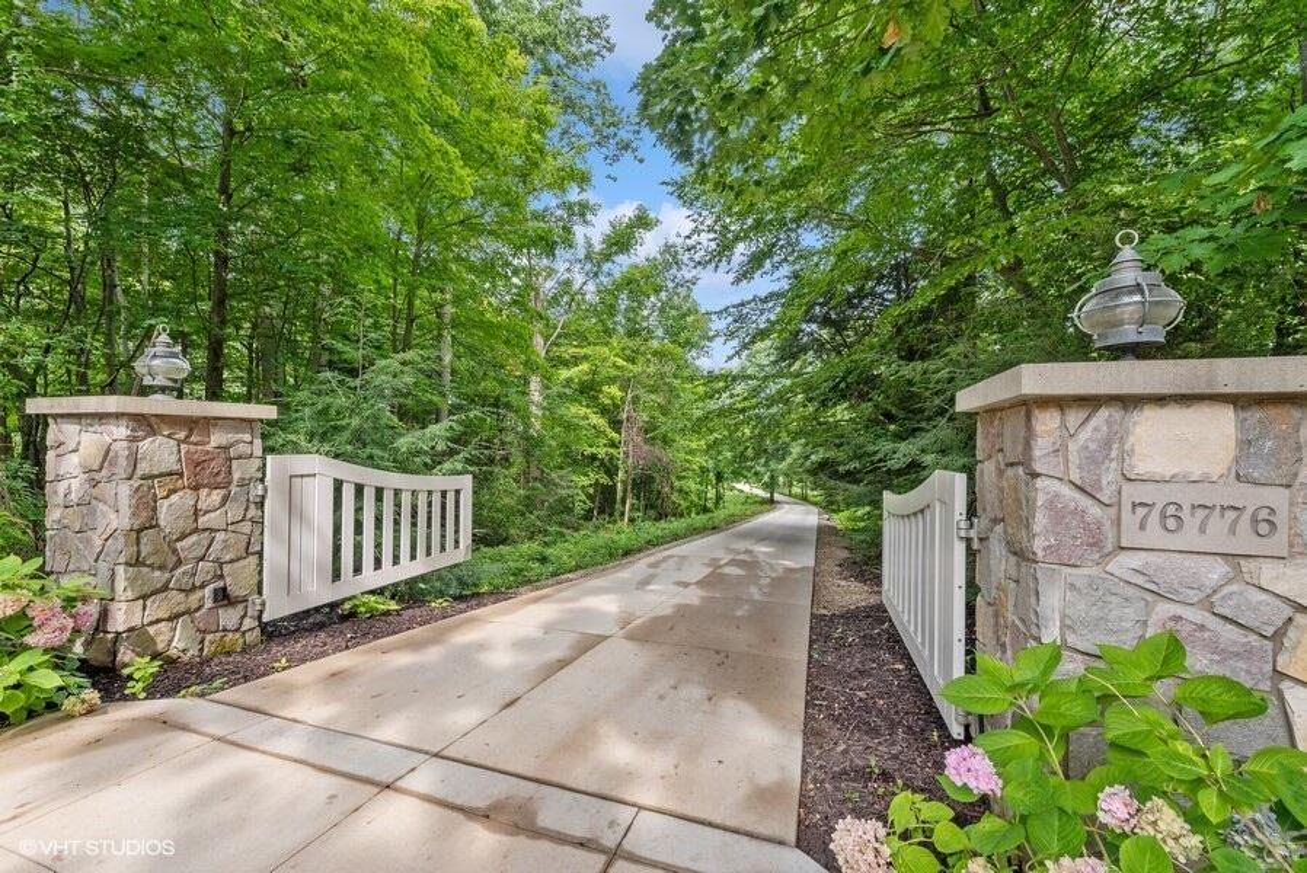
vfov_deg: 77.4
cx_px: 654
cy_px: 436
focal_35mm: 15
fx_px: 545
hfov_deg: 100.4
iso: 200
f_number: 11
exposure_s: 1/100
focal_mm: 15
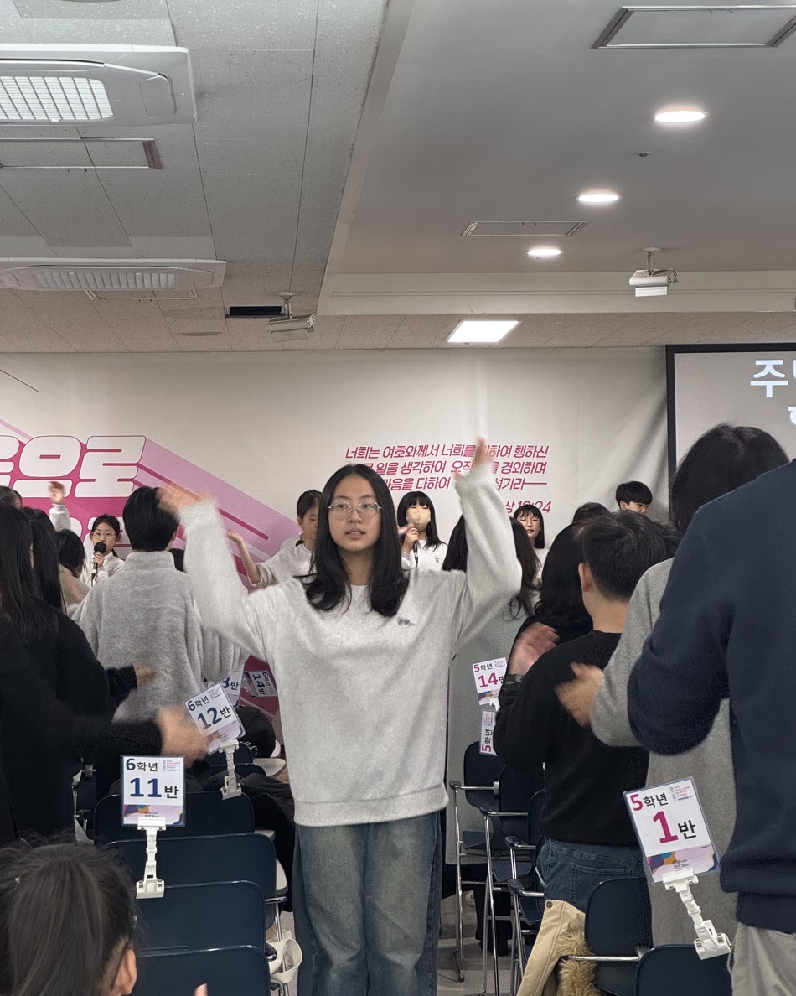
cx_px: 399
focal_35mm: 81
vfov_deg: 23.6
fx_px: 2386
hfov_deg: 18.9
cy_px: 481
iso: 250
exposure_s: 1/60
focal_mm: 9
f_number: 2.8
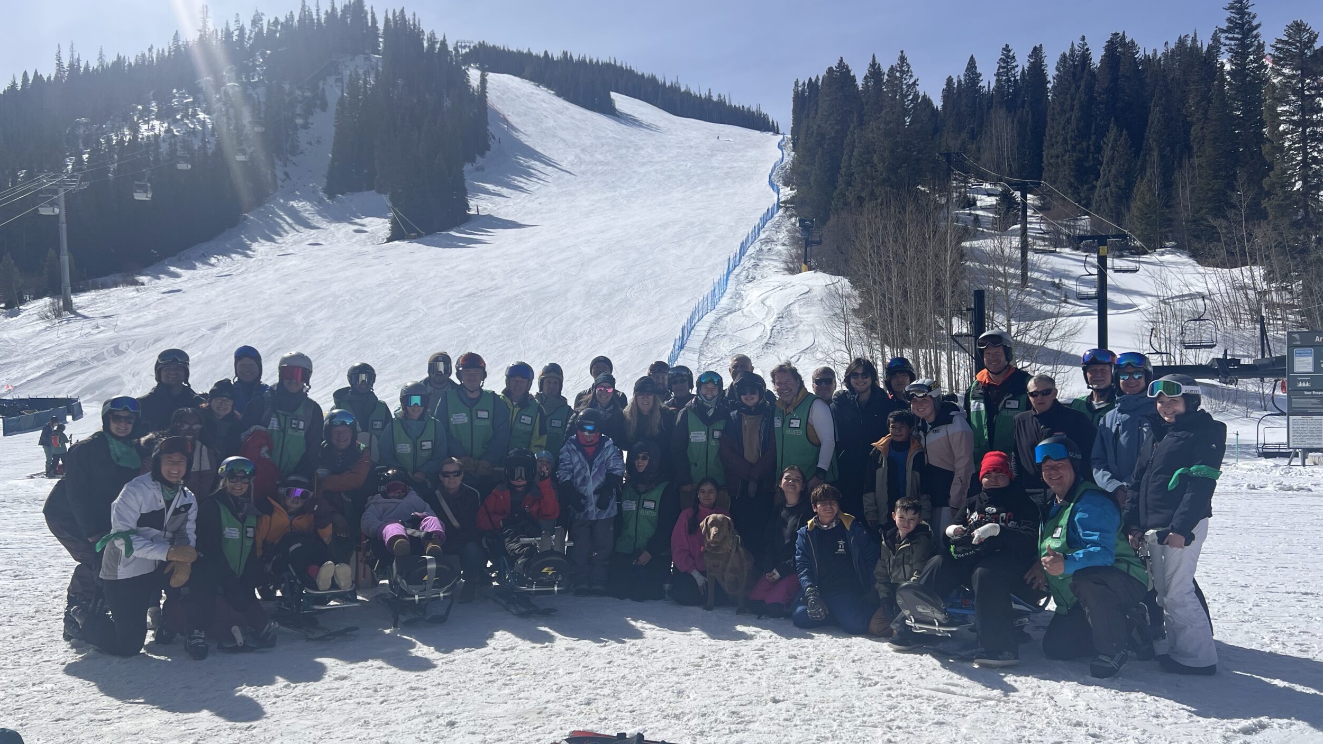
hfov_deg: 66.1
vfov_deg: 40.1
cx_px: 646
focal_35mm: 29
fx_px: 1017
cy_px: 434
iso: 50
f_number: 1.5
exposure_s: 1/10309
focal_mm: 5.7
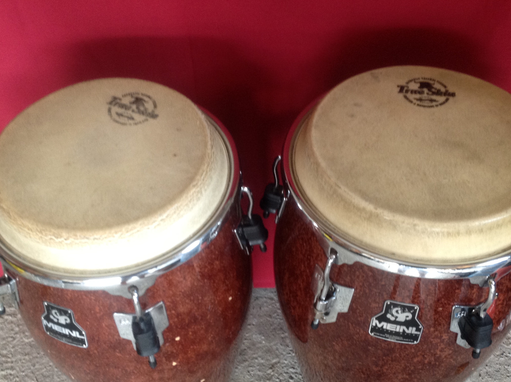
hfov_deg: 42.1
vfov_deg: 32.0
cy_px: 229
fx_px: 663
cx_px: 265
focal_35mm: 45
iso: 160
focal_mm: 4.28
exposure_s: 1/15
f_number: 2.4
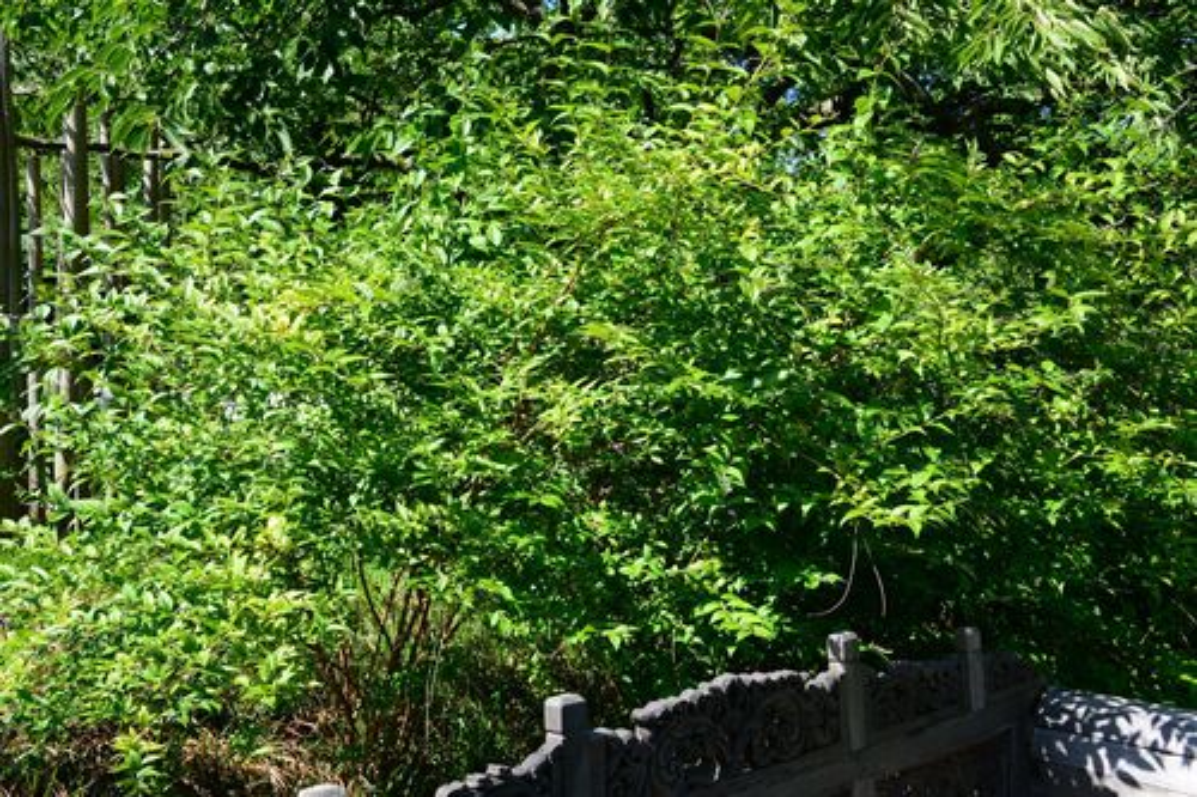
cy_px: 398
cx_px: 598
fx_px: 1263
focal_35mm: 38
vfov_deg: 35.0
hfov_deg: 50.7
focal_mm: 38
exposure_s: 1/125
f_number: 11
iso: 250
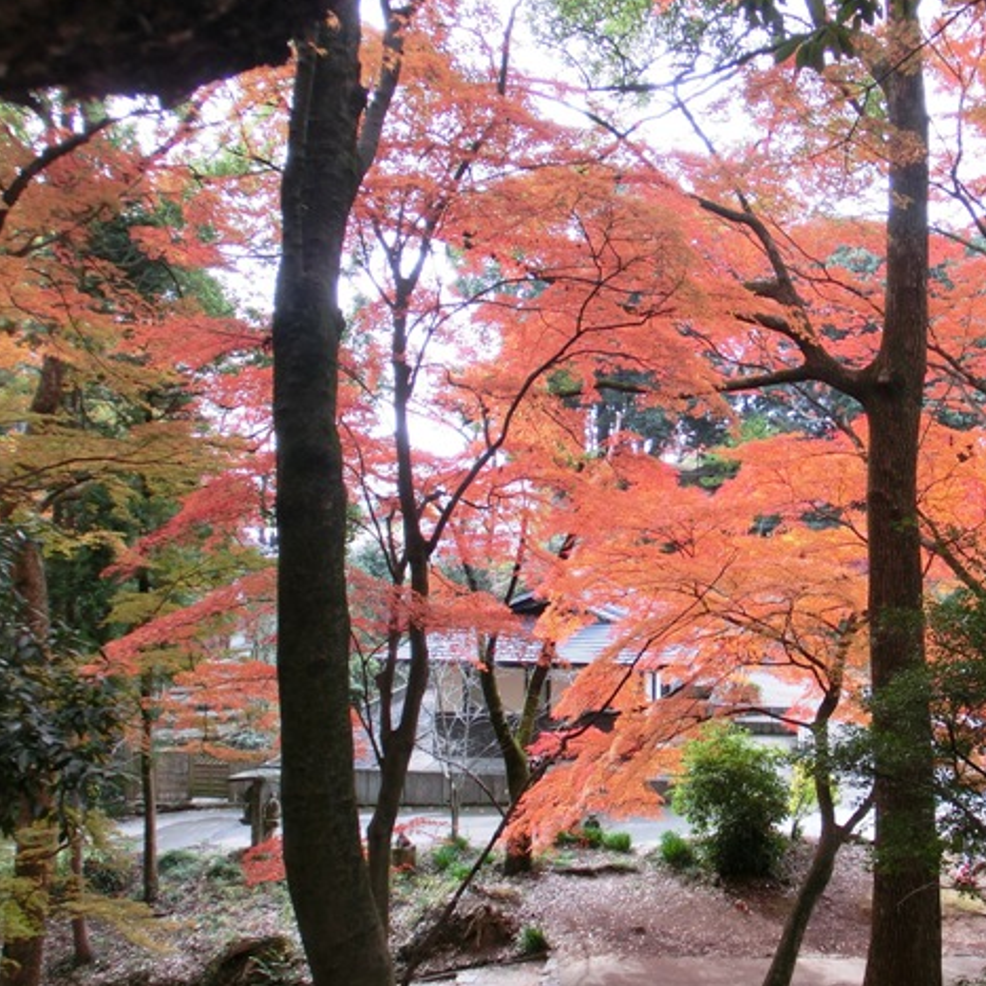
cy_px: 492
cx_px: 657
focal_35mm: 40
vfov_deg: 41.9
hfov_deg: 41.3
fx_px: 1289
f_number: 3.7
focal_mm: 5.86
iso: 100
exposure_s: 1/100
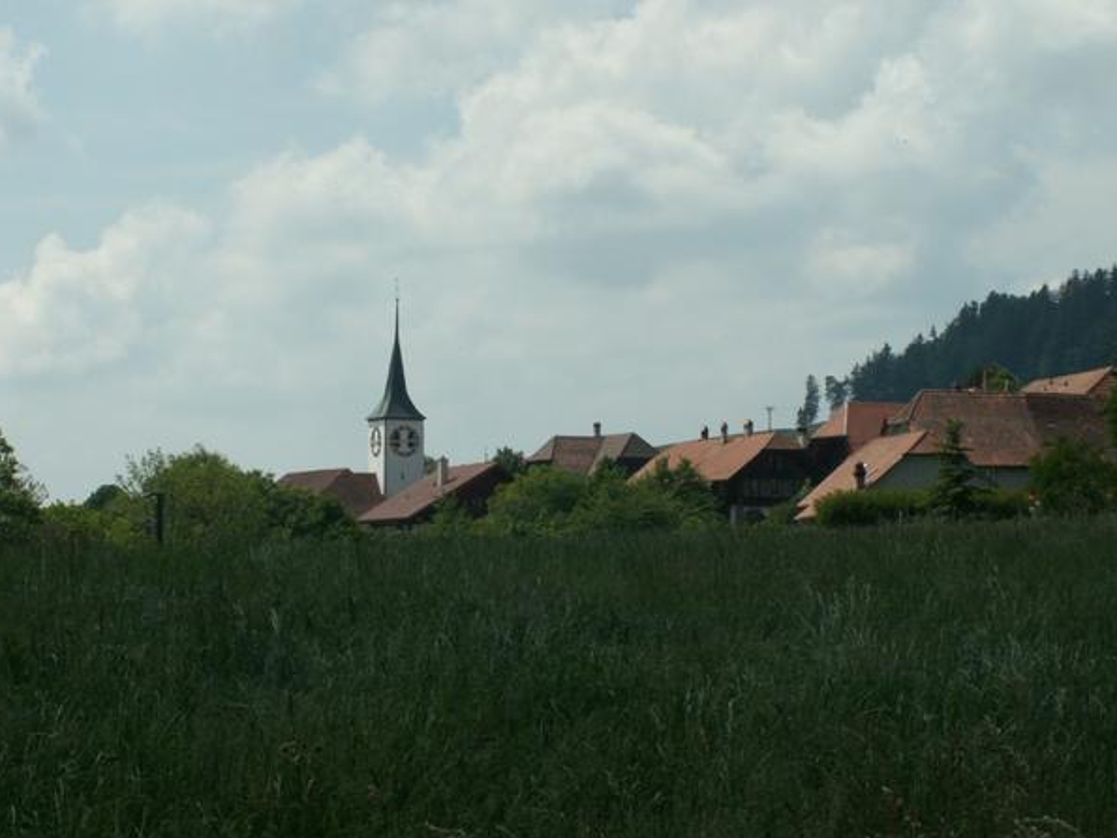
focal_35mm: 99
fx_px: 3194
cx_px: 518
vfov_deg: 14.9
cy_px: 419
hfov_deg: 19.8
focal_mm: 15.43
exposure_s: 1/320
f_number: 8
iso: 50
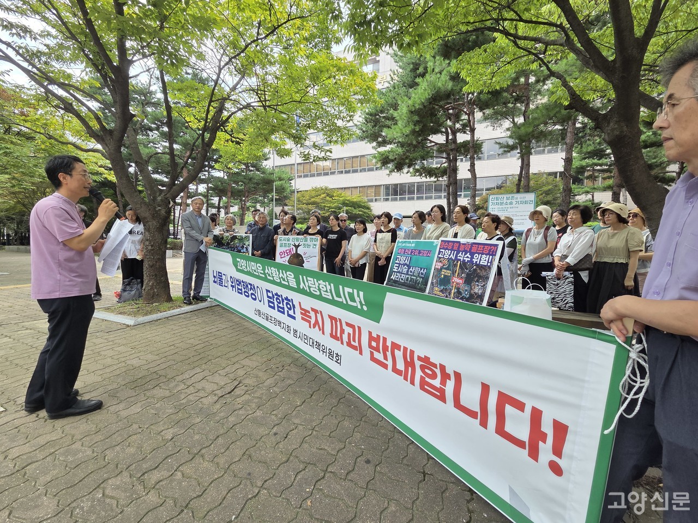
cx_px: 349
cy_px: 262
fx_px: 262
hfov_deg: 106.2
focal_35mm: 13
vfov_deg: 89.9
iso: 50
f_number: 2.2
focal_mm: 2.2
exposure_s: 1/351
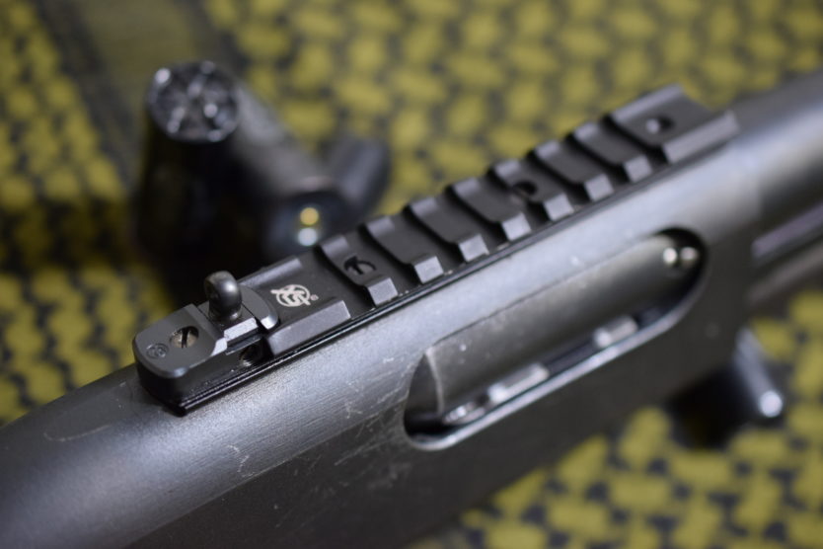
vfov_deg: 22.6
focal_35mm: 60
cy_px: 274
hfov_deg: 33.4
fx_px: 1372
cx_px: 412
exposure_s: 1/60
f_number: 3
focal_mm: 40
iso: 1400
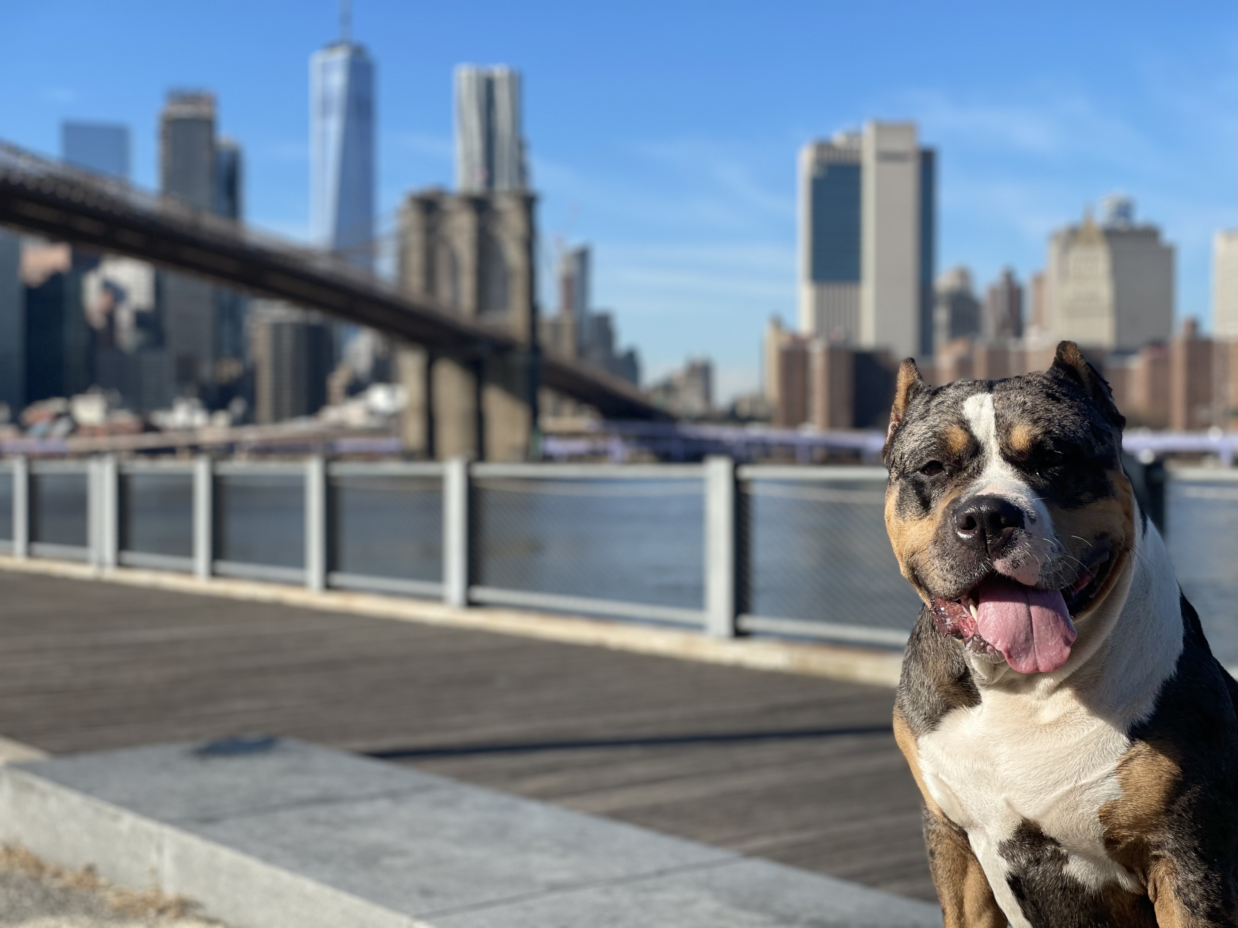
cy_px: 464
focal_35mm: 52
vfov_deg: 28.0
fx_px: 1860
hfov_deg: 36.8
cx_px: 619
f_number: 2
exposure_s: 1/1497
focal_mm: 6
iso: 25
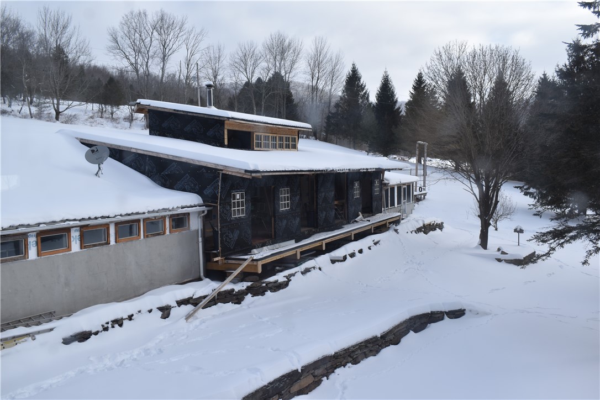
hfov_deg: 55.1
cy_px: 200
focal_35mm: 34
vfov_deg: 38.4
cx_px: 300
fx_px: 575
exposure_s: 1/250
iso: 125
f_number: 8
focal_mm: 23
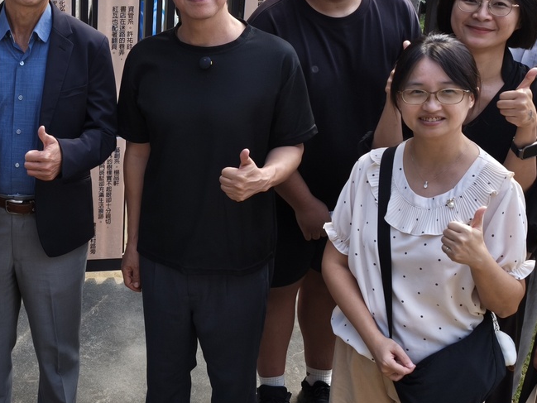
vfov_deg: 21.6
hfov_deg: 27.9
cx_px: 98
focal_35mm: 68
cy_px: 174
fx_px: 1055
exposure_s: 1/477
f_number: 1.62
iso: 50
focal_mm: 6.45
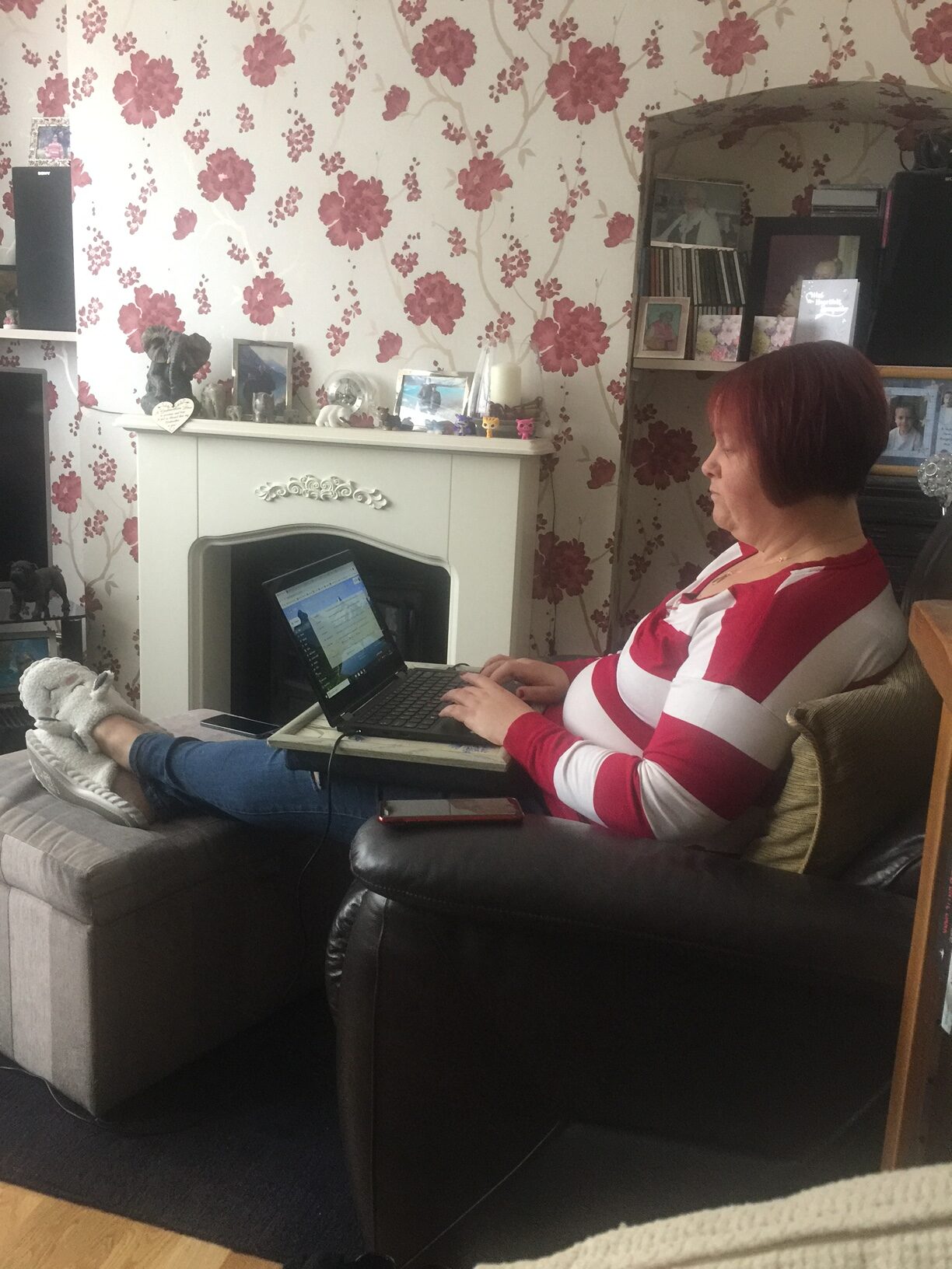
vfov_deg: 61.7
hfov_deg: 48.2
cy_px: 634
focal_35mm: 29
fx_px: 1063
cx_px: 476
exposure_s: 1/17
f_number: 2.2
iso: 125
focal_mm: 4.15
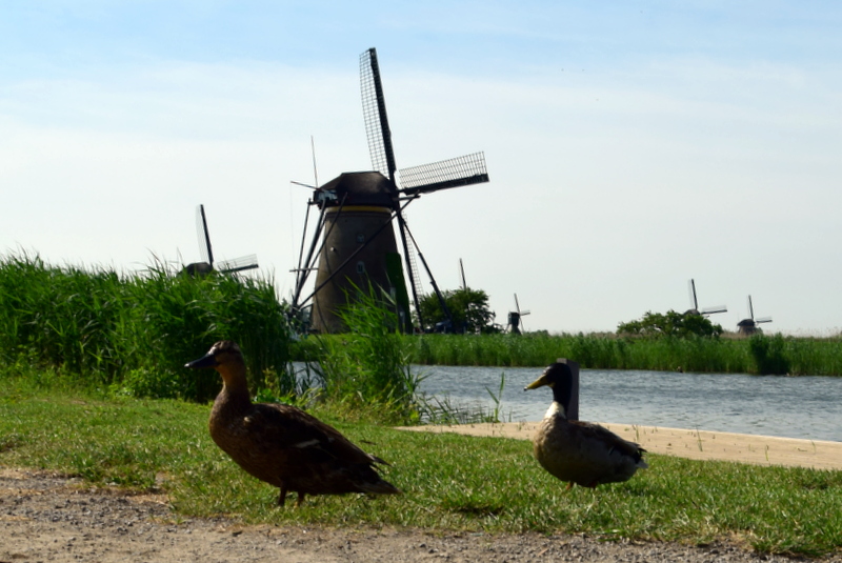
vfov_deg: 48.0
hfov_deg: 67.3
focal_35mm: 27
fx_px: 632
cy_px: 282
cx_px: 421
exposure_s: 1/160
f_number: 10
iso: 125
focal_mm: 18
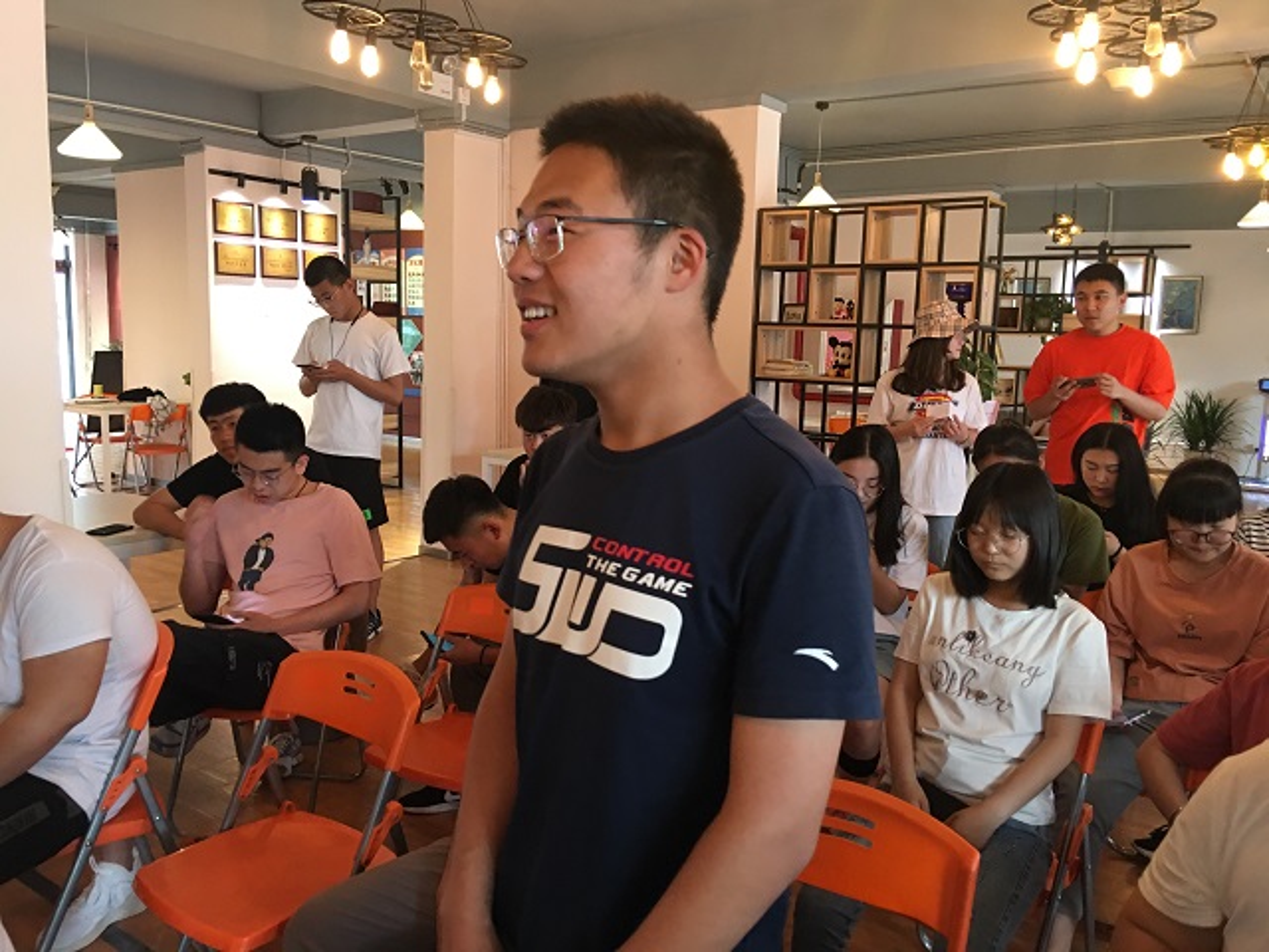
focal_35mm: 29
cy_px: 476
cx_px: 634
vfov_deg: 48.2
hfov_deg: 61.7
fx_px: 1063
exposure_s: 1/17
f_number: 2.2
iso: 100
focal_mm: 4.15
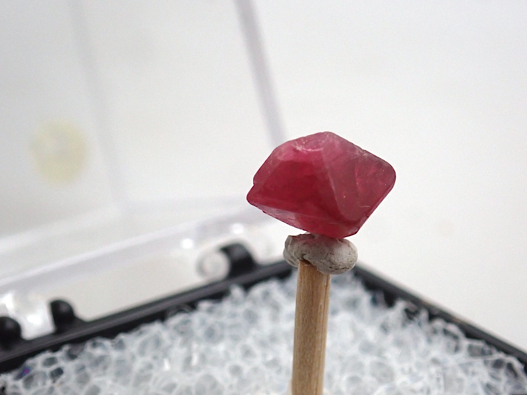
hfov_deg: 19.6
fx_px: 1523
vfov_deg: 14.8
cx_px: 264
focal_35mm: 100
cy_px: 198
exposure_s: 1/160
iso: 500
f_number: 4.9
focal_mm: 18
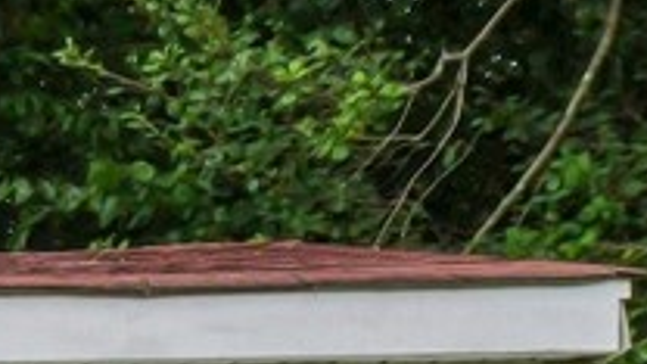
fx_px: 3311
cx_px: -639
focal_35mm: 193
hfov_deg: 10.3
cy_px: 834
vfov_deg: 6.1
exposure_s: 1/100
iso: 640
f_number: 10
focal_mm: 18
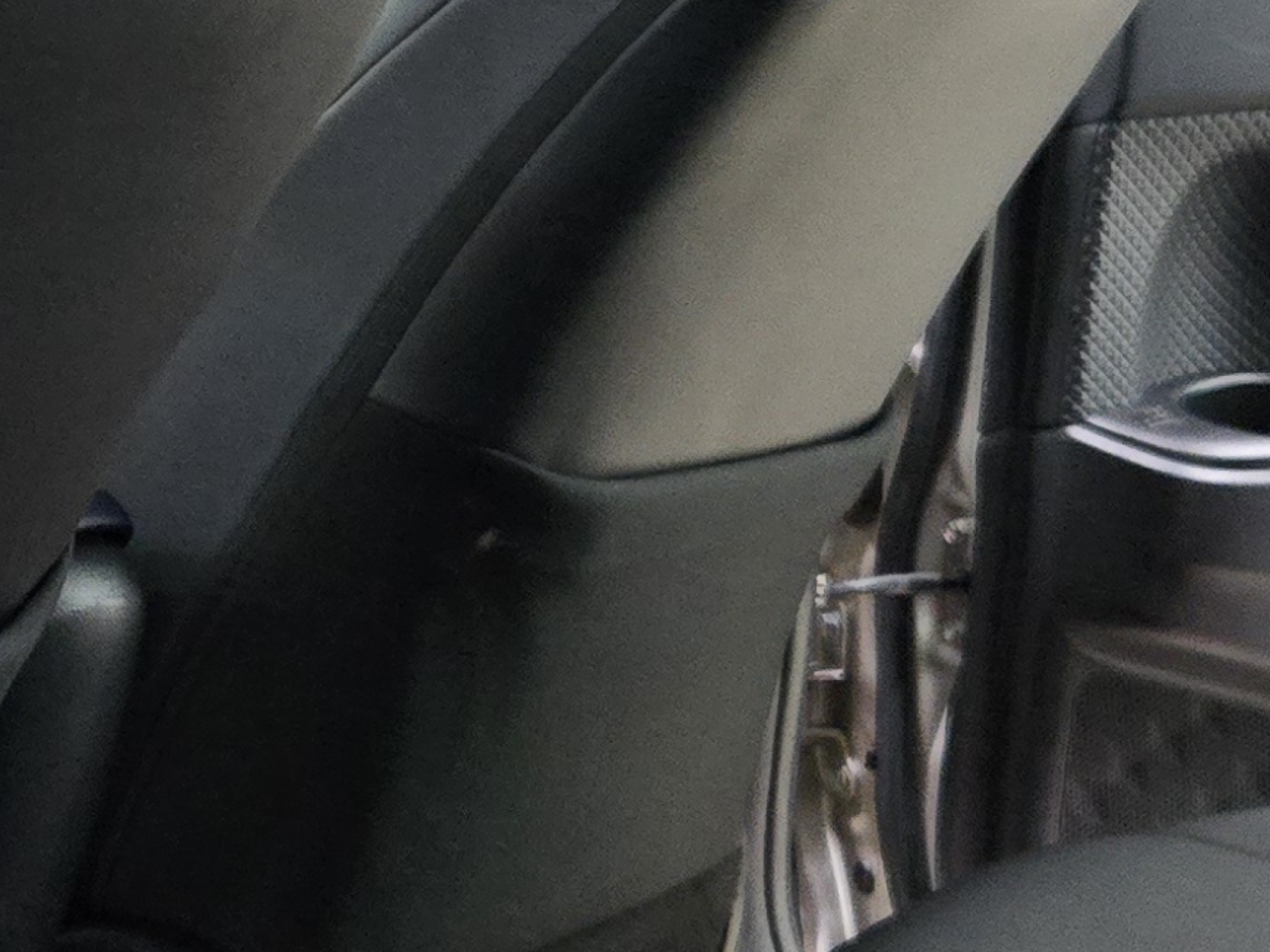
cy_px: 224
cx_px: 20
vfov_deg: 13.9
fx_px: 3889
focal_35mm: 106
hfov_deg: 18.1
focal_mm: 5.4
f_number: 1.8
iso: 1600
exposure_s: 1/100
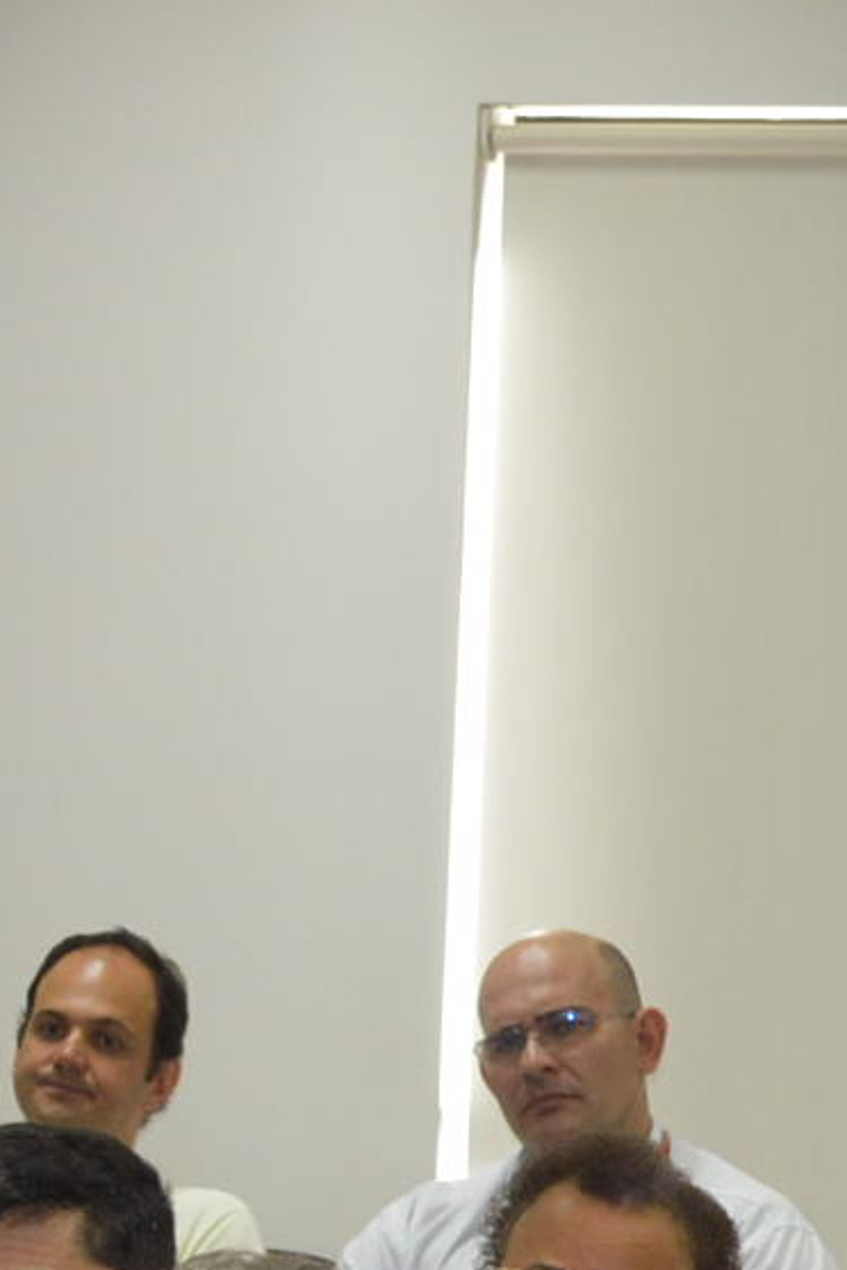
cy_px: 1705
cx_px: 235
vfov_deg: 10.4
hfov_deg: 7.1
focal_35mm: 194
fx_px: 6846
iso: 640
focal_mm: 24
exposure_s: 1/60
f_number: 4
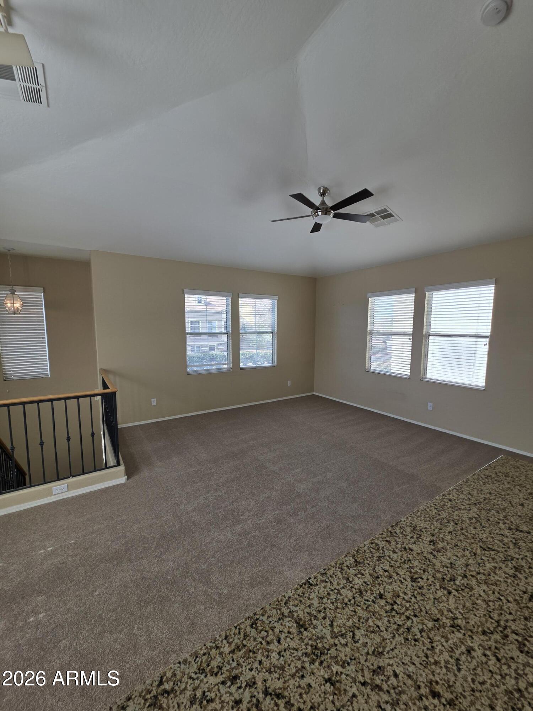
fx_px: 267
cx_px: 266
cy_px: 356
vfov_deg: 106.2
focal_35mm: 13
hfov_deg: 89.9
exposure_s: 1/120
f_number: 1.9
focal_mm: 2.2
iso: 20
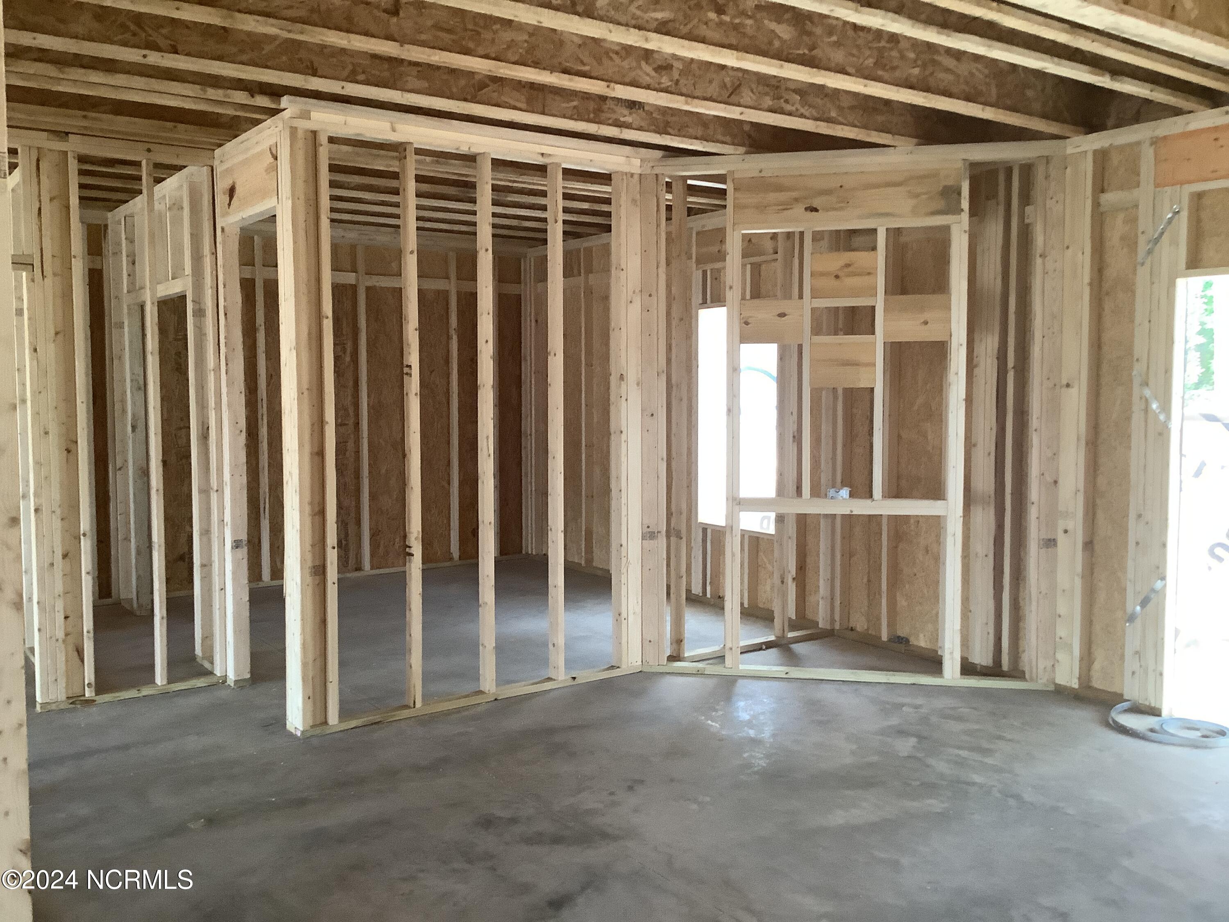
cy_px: 461
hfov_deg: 58.4
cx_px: 614
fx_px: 1101
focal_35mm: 31
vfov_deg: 45.4
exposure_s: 1/50
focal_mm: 3.3
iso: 320
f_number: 2.4
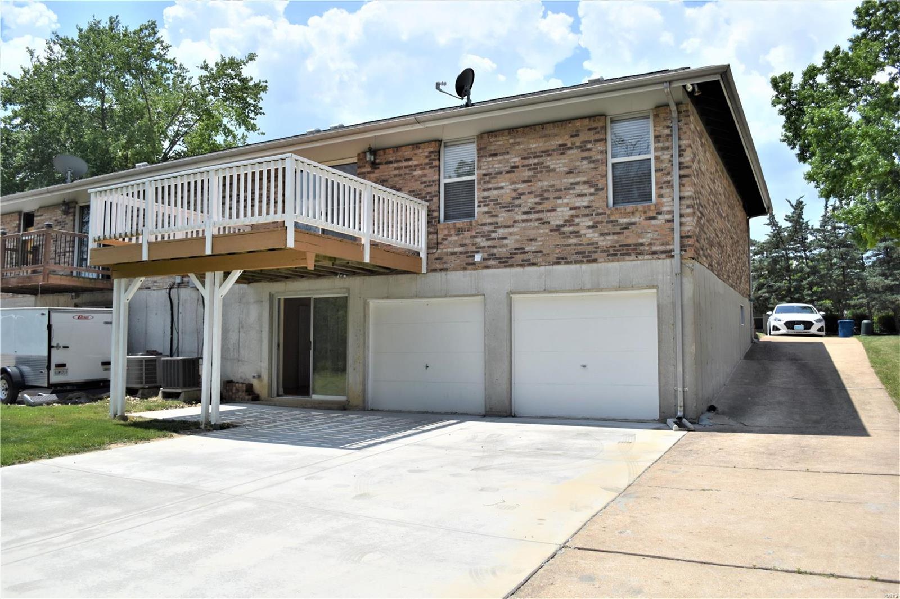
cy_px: 300
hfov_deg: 67.4
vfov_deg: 47.9
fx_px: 675
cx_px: 450
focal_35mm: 27
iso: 200
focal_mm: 18
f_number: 3.5
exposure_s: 1/4000
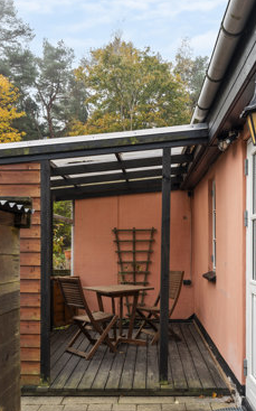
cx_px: 134
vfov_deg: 55.0
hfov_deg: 36.2
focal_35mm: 35
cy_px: 245
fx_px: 391
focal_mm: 28
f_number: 8
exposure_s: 1/60
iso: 200
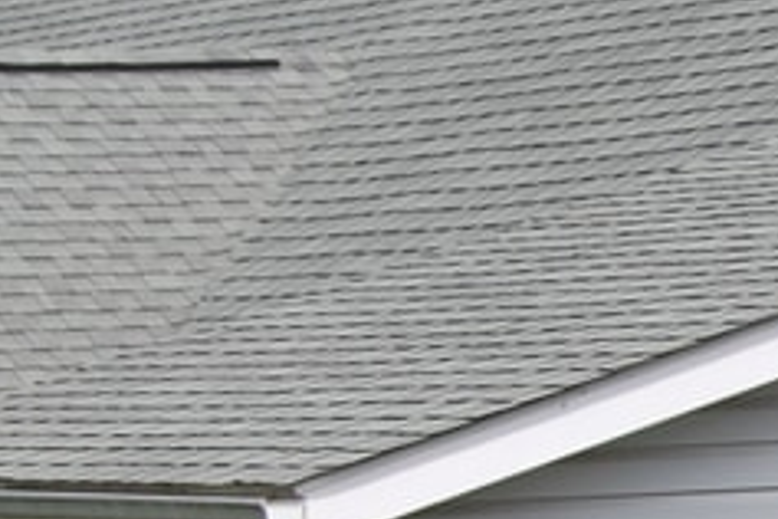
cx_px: 1494
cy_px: 870
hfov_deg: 7.5
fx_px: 5726
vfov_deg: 5.1
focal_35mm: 265
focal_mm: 28
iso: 100
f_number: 6.3
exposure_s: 1/160
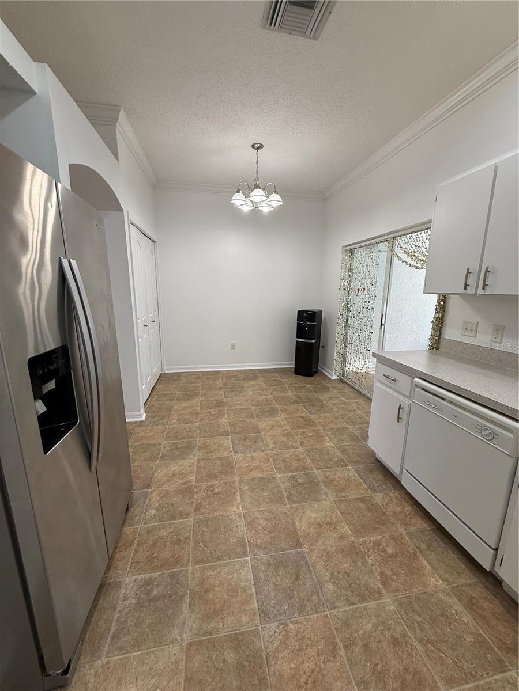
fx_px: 280
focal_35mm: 14
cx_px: 260
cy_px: 346
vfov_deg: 102.1
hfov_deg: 85.7
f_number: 2.2
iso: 125
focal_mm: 2.22
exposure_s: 1/120
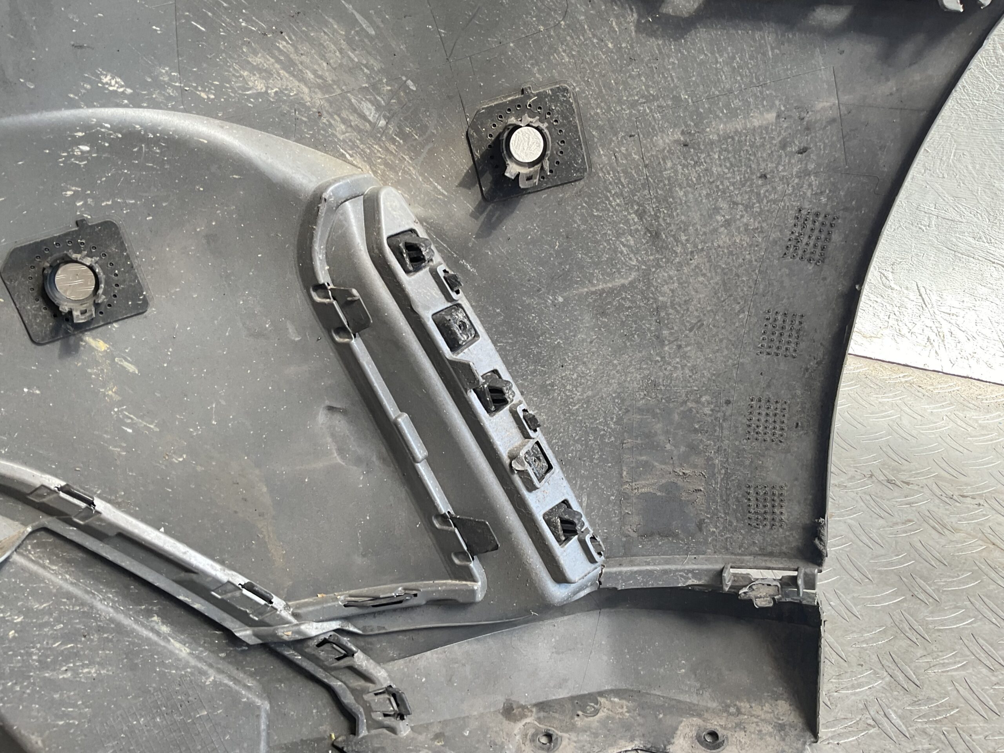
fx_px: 841
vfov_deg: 48.2
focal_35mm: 29
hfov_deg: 61.7
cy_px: 376
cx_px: 502
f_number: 1.8
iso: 20
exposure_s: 1/120
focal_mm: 3
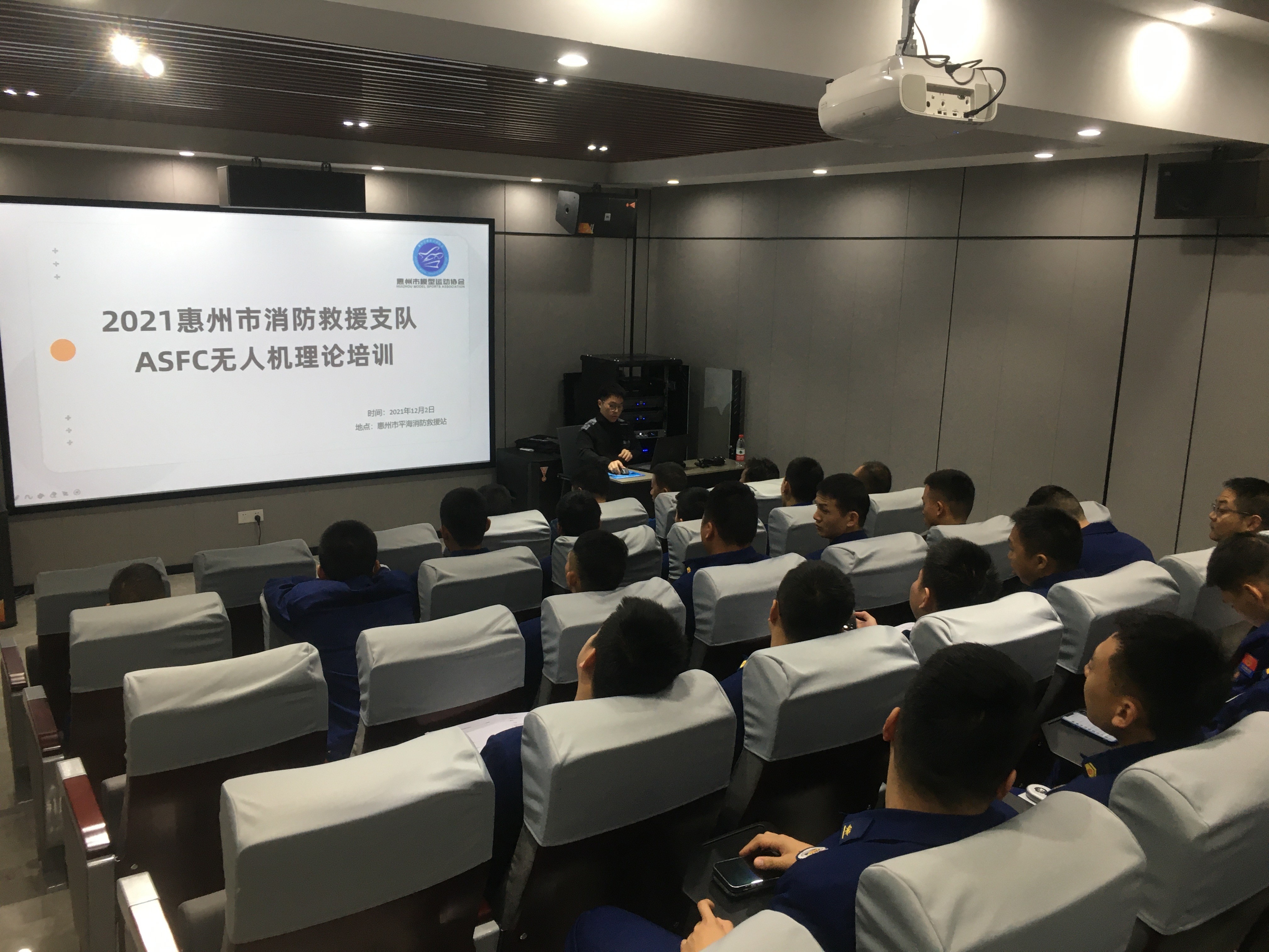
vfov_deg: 48.2
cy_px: 476
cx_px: 634
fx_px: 1063
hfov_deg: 61.7
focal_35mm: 29
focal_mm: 4.15
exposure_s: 1/33
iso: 64
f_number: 2.2
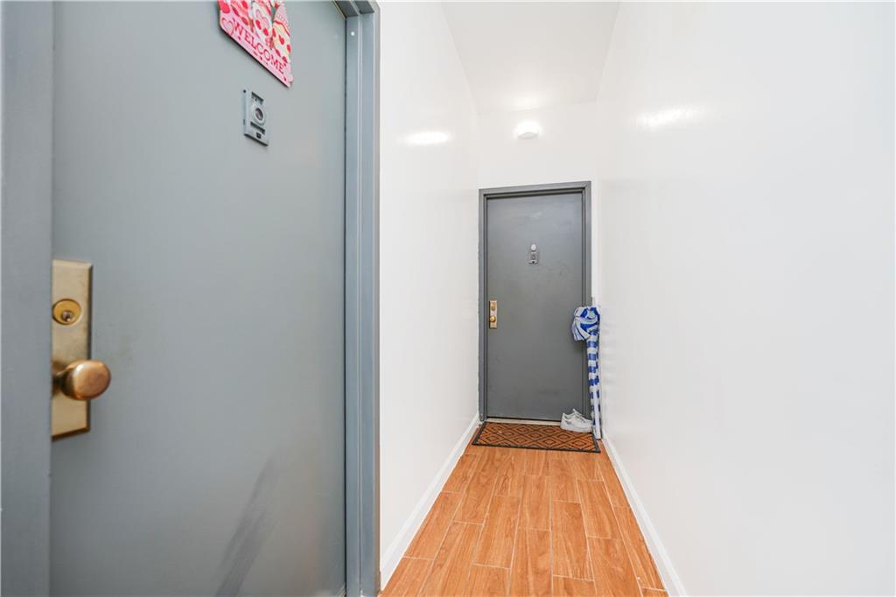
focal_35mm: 16
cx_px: 448
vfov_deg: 73.7
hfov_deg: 96.8
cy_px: 298
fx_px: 398
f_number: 4
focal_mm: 16
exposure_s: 1/20
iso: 50
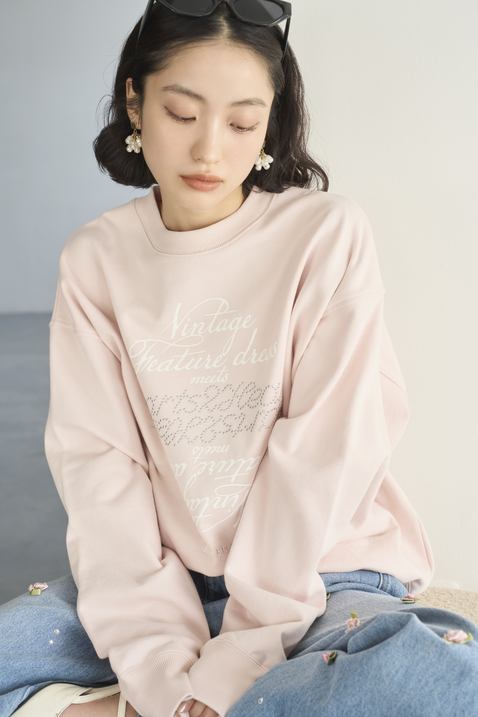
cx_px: 239
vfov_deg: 33.4
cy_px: 358
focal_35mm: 60
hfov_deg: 22.6
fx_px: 1195
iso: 800
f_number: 6.3
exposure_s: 1/160
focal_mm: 60
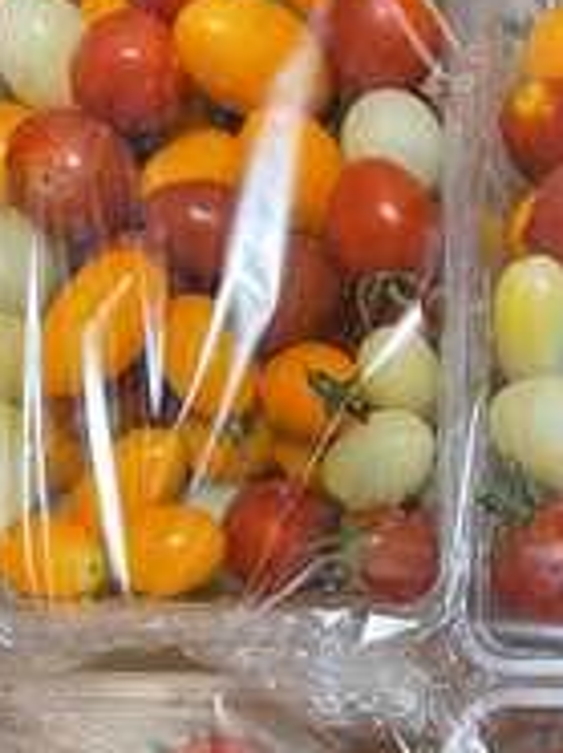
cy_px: 688
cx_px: 494
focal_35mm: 56
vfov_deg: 32.5
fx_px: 1217
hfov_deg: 25.3
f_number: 1.6
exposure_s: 1/50
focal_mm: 4.2
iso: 200
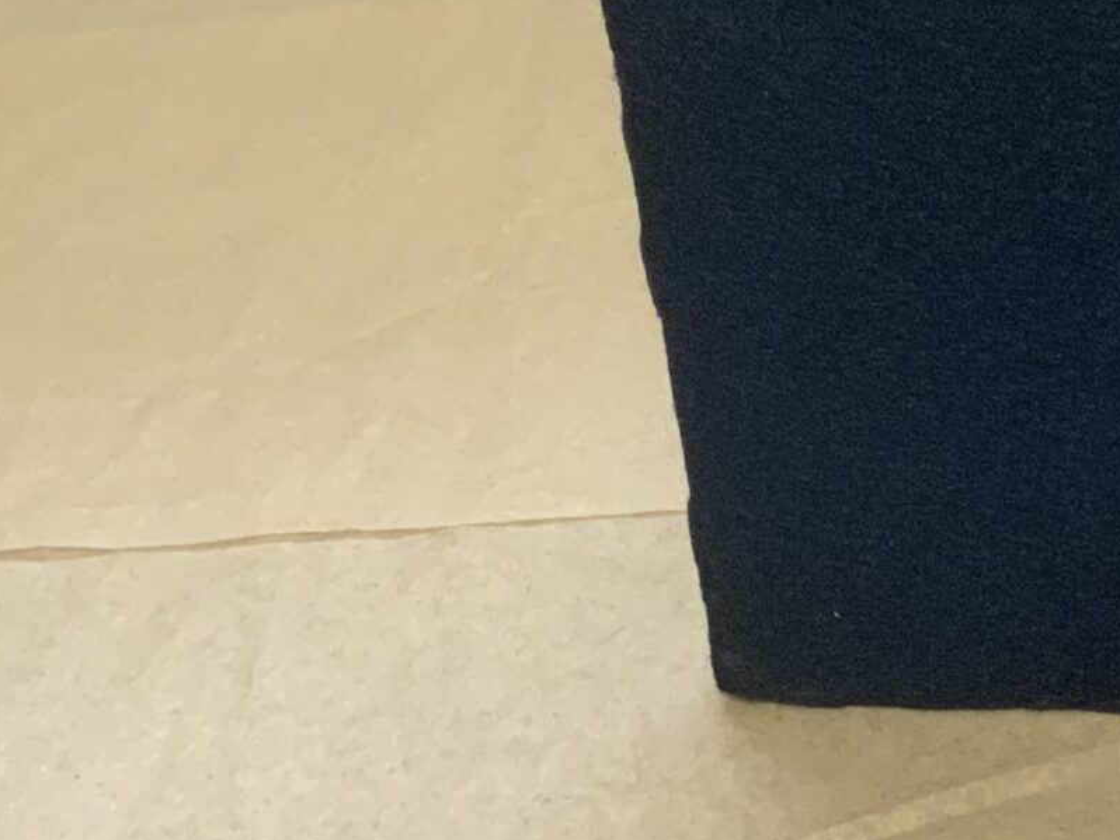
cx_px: 1026
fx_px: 3010
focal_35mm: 93
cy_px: -208
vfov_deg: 15.3
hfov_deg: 20.6
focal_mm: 3
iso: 160
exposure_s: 1/60
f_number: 1.8
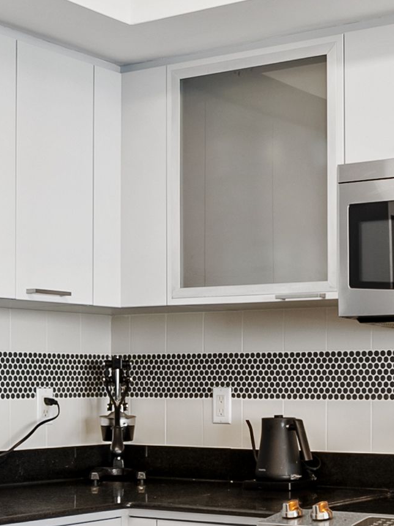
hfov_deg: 19.2
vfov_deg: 25.4
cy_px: 376
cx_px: 316
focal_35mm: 76
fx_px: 1154
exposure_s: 1/2.5
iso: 250
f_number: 9
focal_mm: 16
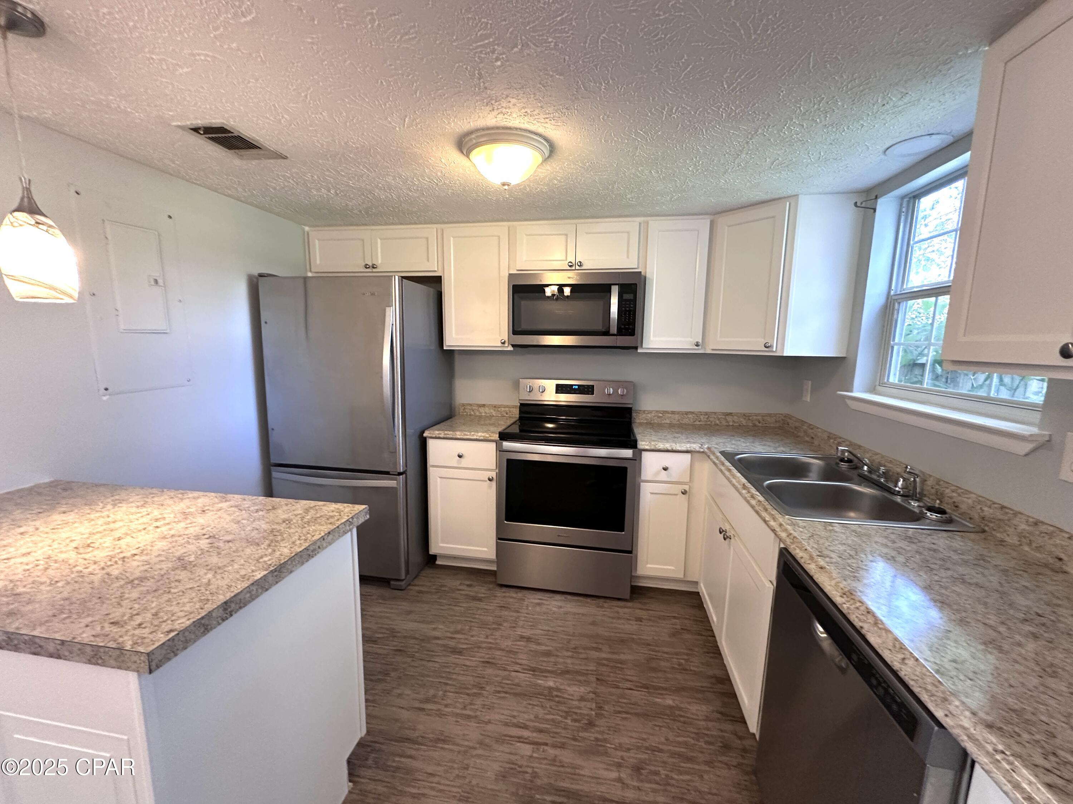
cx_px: 536
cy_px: 402
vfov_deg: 85.7
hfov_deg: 102.1
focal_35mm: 14
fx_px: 434
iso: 320
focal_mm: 2.22
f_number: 2.2
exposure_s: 1/60
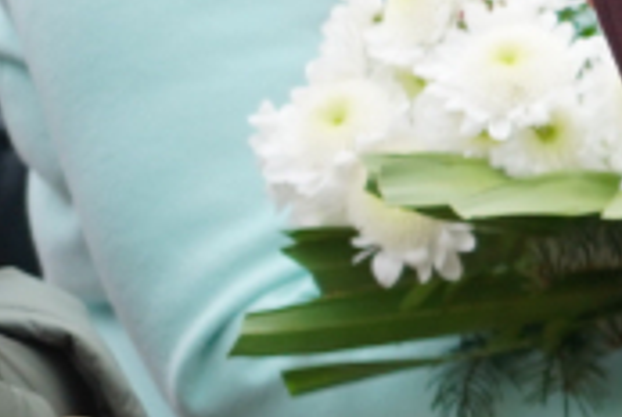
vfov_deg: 1.8
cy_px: -67
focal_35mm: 788
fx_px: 13638
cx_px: 1805
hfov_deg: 2.6
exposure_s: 1/100
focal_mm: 105
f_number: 4
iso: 250
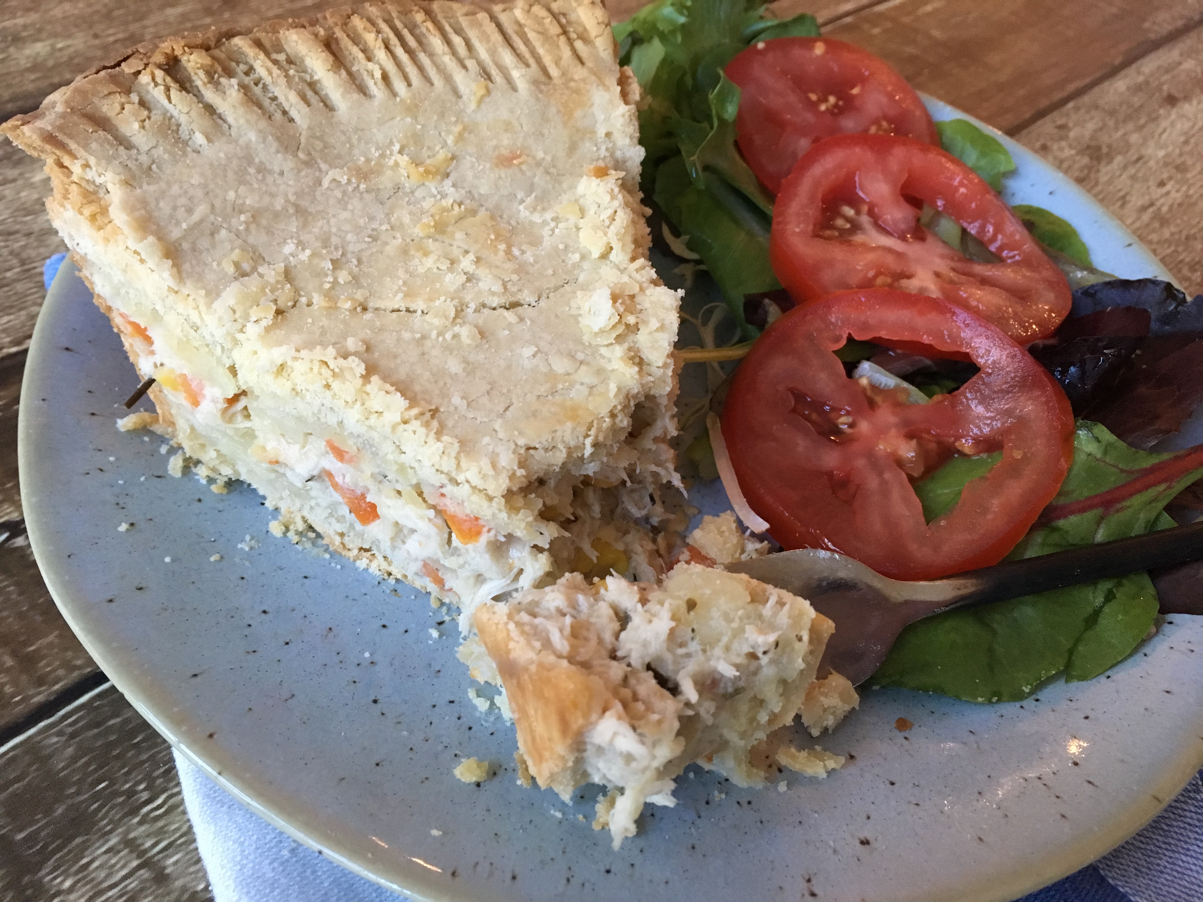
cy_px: 451
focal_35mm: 29
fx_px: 1008
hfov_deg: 61.7
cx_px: 602
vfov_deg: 48.2
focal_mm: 4.15
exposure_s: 1/30
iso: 200
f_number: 2.2
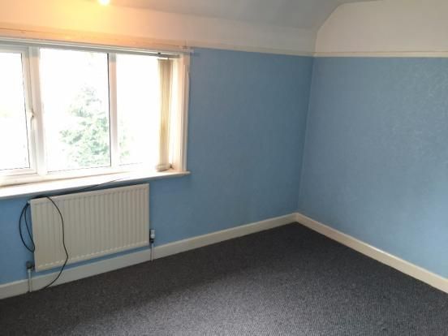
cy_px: 168
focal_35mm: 29
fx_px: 375
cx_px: 224
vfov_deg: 48.2
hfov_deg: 61.7
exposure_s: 1/33
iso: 100
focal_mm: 4.15
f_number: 2.2
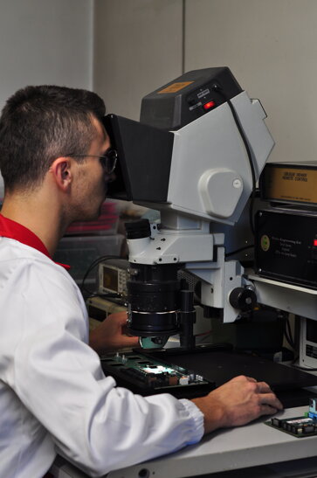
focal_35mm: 75
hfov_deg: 18.1
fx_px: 994
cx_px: 158
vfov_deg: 27.0
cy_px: 239
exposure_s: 1/100
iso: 200
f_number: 4
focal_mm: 50
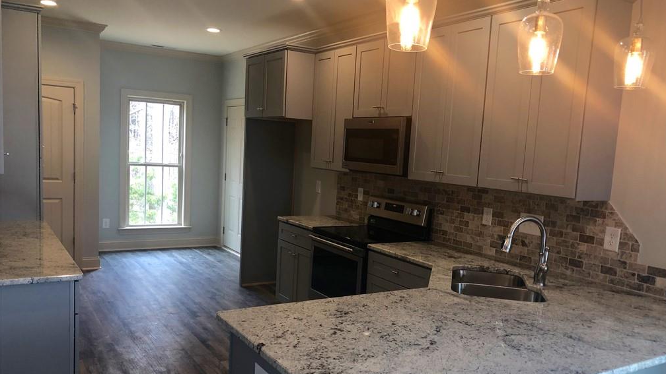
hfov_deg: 62.6
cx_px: 337
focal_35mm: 31
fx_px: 547
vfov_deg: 37.7
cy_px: 221
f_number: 1.8
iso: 32
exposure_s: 1/30
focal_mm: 3.99
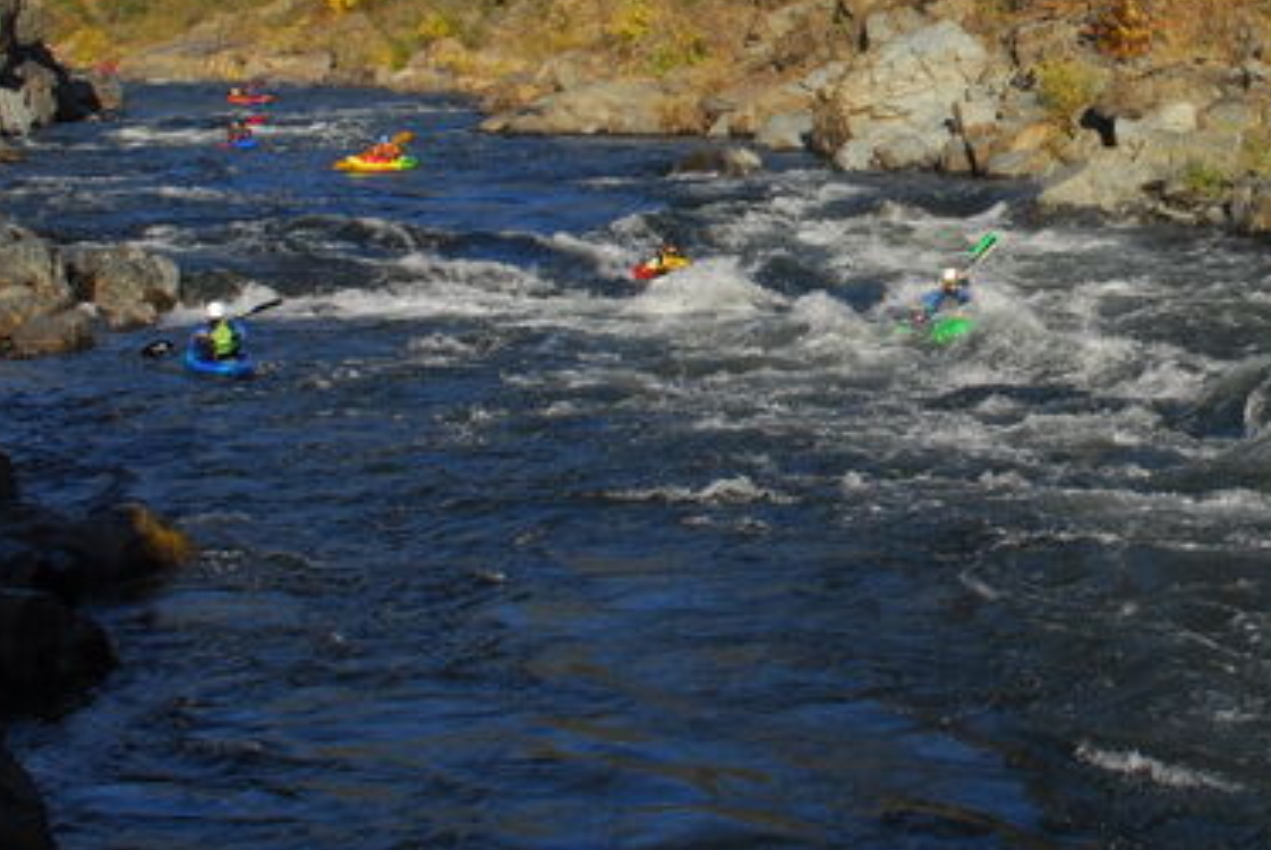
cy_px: 128
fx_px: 2721
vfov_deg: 17.5
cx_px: 1206
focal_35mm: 77
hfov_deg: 25.3
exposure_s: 1/500
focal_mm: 24
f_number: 6.3
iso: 200
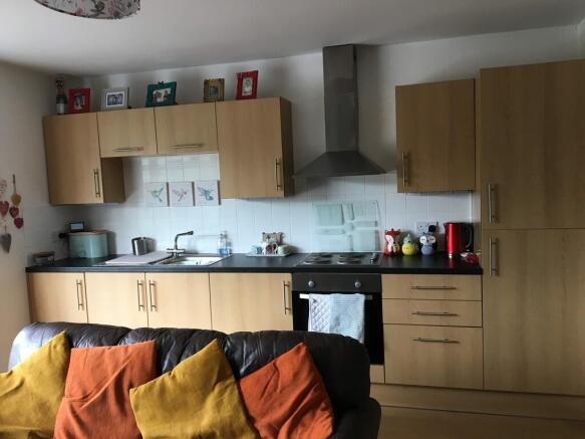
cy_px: 220
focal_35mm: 29
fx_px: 490
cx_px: 292
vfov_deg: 48.2
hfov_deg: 61.7
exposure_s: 1/33
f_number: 2.2
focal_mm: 4.15
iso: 32
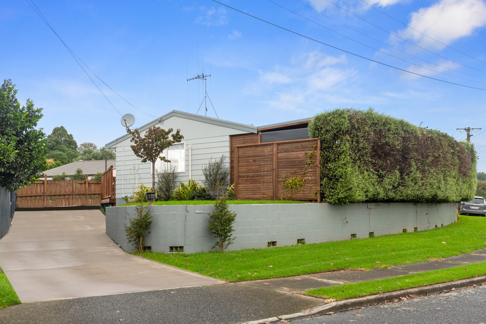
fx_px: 486
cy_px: 162
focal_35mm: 36
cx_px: 243
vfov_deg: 36.9
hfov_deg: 53.1
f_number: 7.1
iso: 250
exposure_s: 1/125
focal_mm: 24
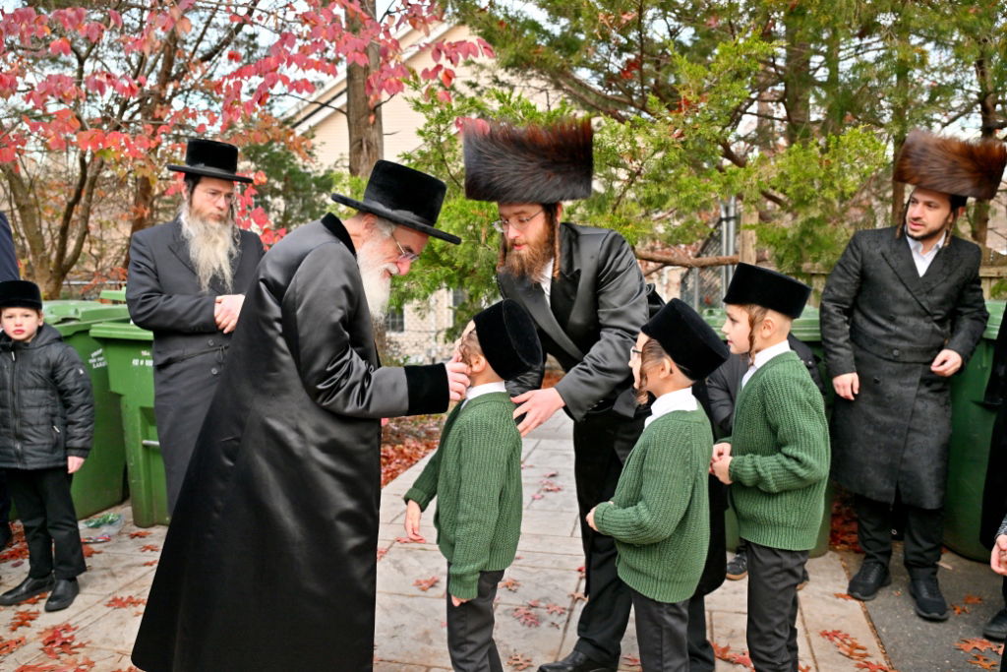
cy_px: 336
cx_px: 504
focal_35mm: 28
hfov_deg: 65.5
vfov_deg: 46.4
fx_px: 783
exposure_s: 1/200
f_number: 4
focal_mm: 28
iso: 320
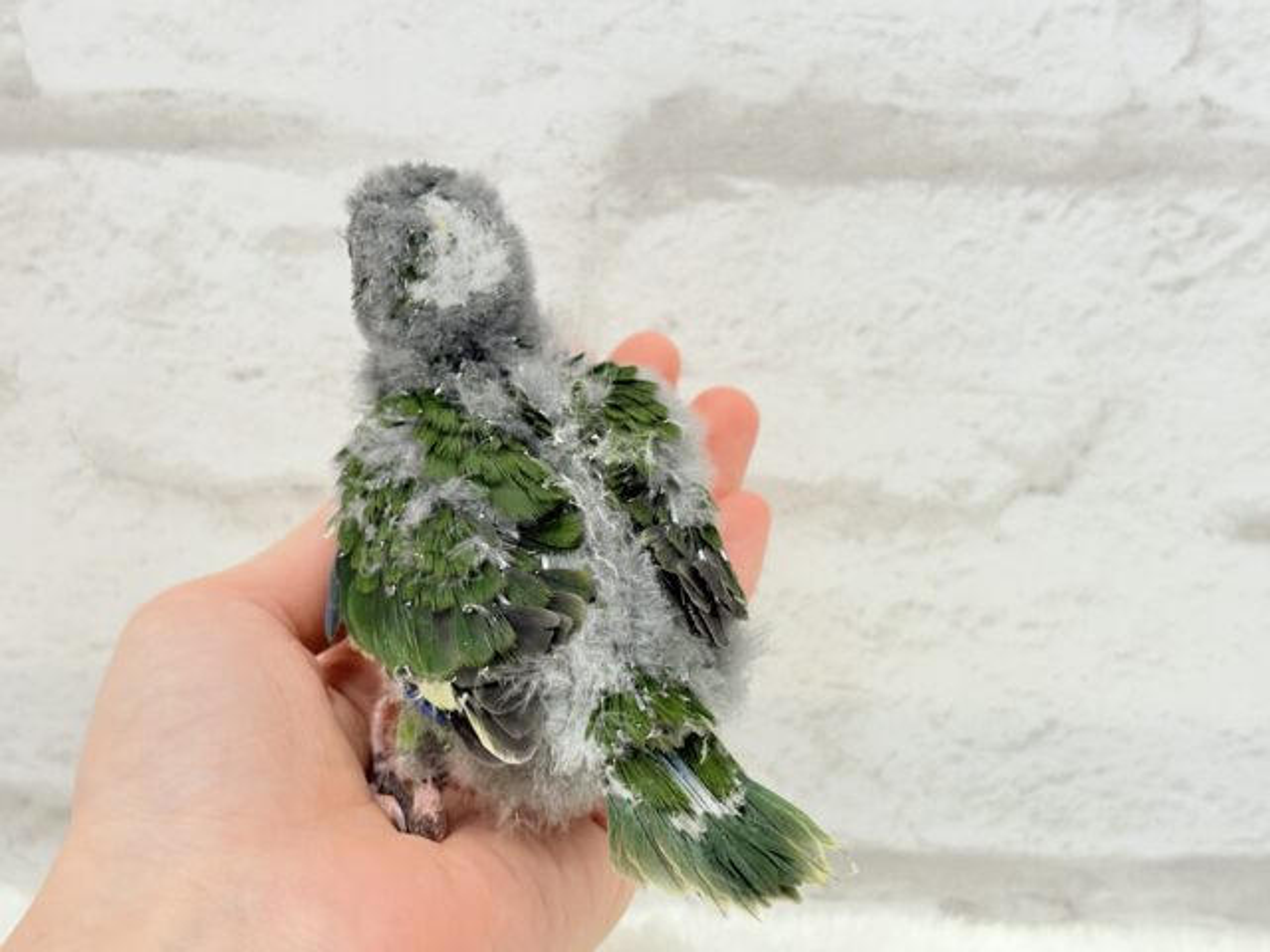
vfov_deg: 28.0
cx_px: 635
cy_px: 476
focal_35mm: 52
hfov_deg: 36.8
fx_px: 1908
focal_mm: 5.96
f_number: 1.6
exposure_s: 1/100
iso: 80
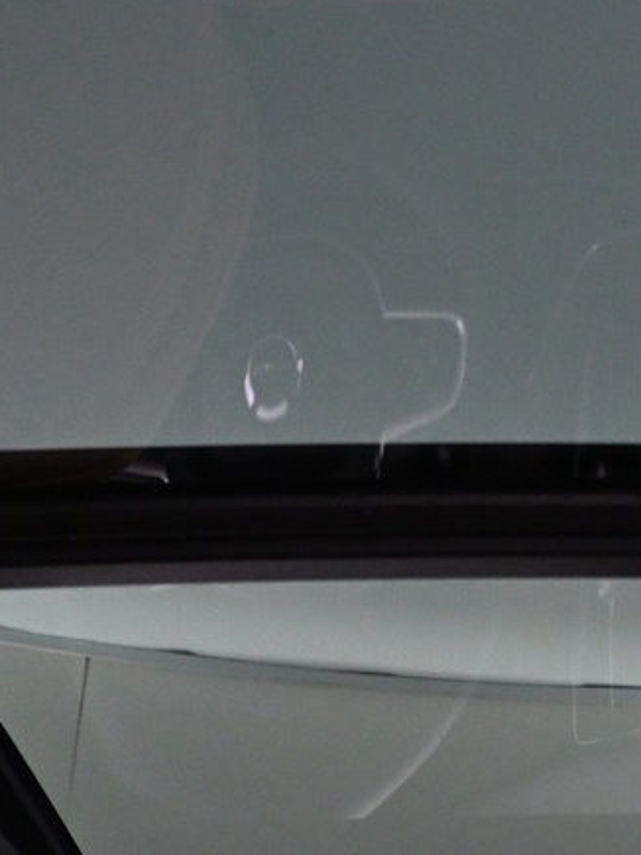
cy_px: 611
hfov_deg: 16.4
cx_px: 773
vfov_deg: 22.6
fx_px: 2124
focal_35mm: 86
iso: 3200
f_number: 3.5
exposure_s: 1/80
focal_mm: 16
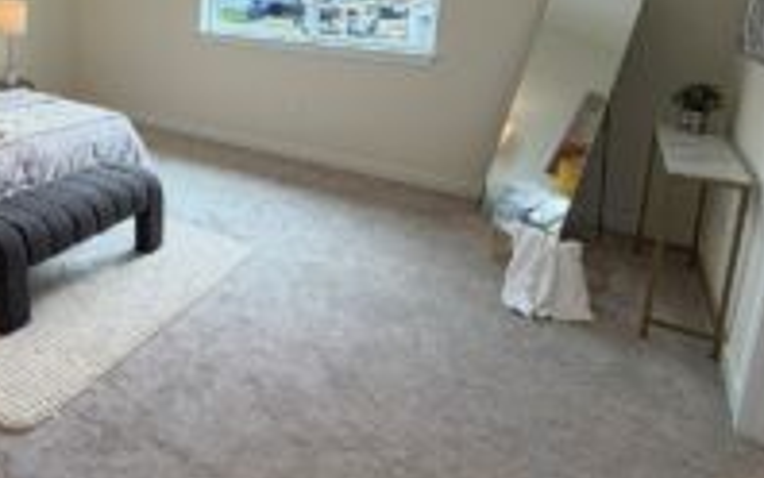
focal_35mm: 30
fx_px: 625
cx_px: 127
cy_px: 73
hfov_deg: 57.0
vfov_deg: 39.6
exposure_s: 1/120
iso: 80
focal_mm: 2.22
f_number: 2.2
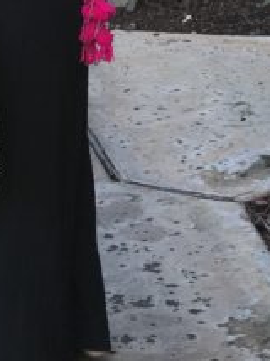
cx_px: 91
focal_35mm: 160
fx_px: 1667
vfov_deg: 12.3
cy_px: 34
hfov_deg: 9.3
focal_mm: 6.6
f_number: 2.8
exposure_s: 1/217
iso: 20
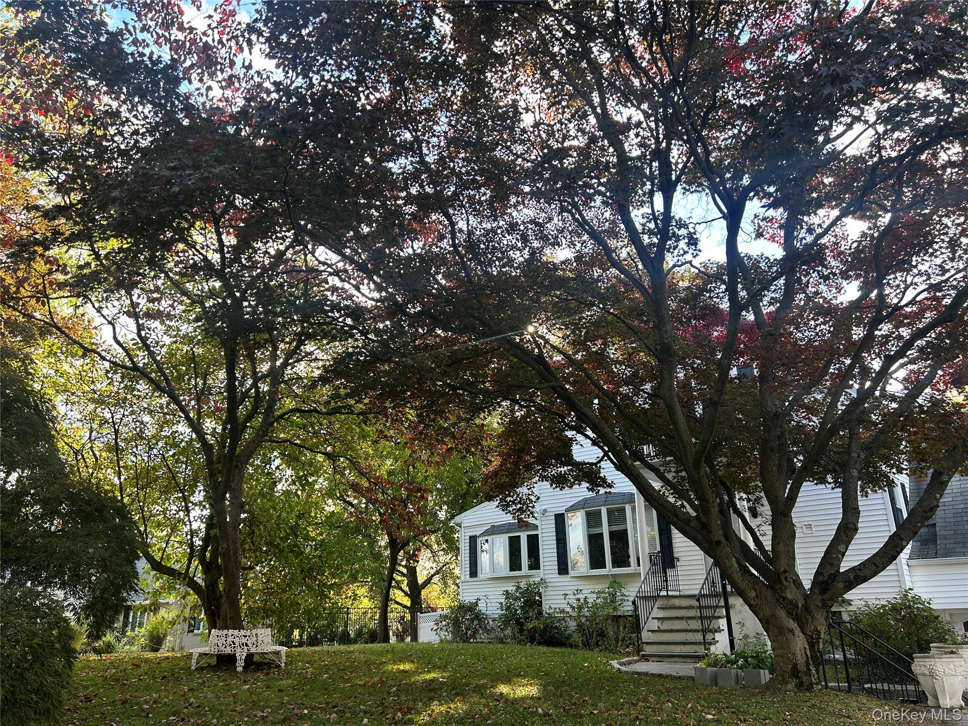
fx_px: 727
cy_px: 363
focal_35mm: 26
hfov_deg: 67.3
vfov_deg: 53.1
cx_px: 484
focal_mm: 5.7
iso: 50
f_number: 1.5
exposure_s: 1/490
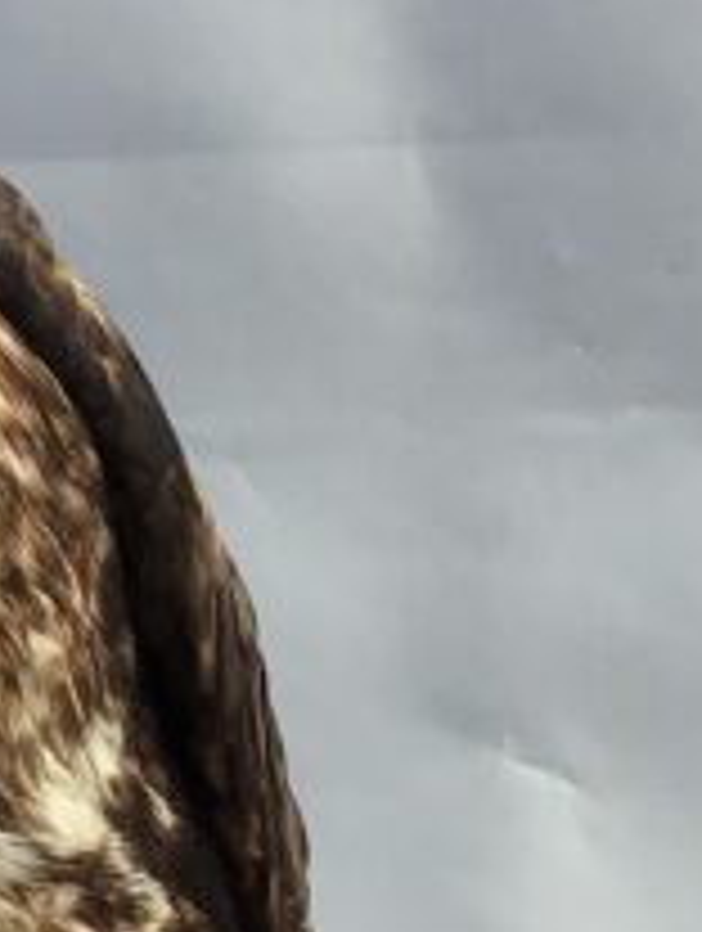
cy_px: 1031
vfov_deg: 12.7
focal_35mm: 153
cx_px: 324
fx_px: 4124
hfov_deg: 9.7
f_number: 2.4
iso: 25
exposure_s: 1/3135
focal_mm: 3.3
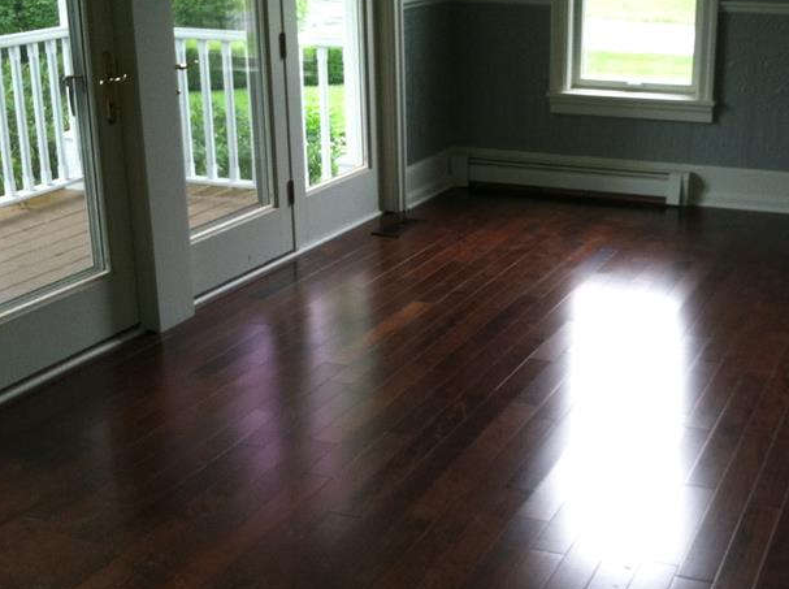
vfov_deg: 24.7
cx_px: 529
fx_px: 1342
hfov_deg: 32.5
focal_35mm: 59
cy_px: 321
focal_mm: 3.85
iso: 125
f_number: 2.8
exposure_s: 1/15
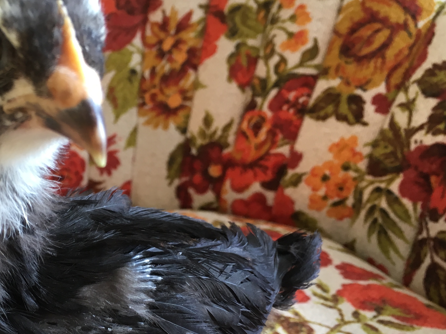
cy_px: 235
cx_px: 81
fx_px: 631
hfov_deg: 37.4
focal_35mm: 49
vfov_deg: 29.4
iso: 64
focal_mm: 4.15
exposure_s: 1/30
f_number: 2.2
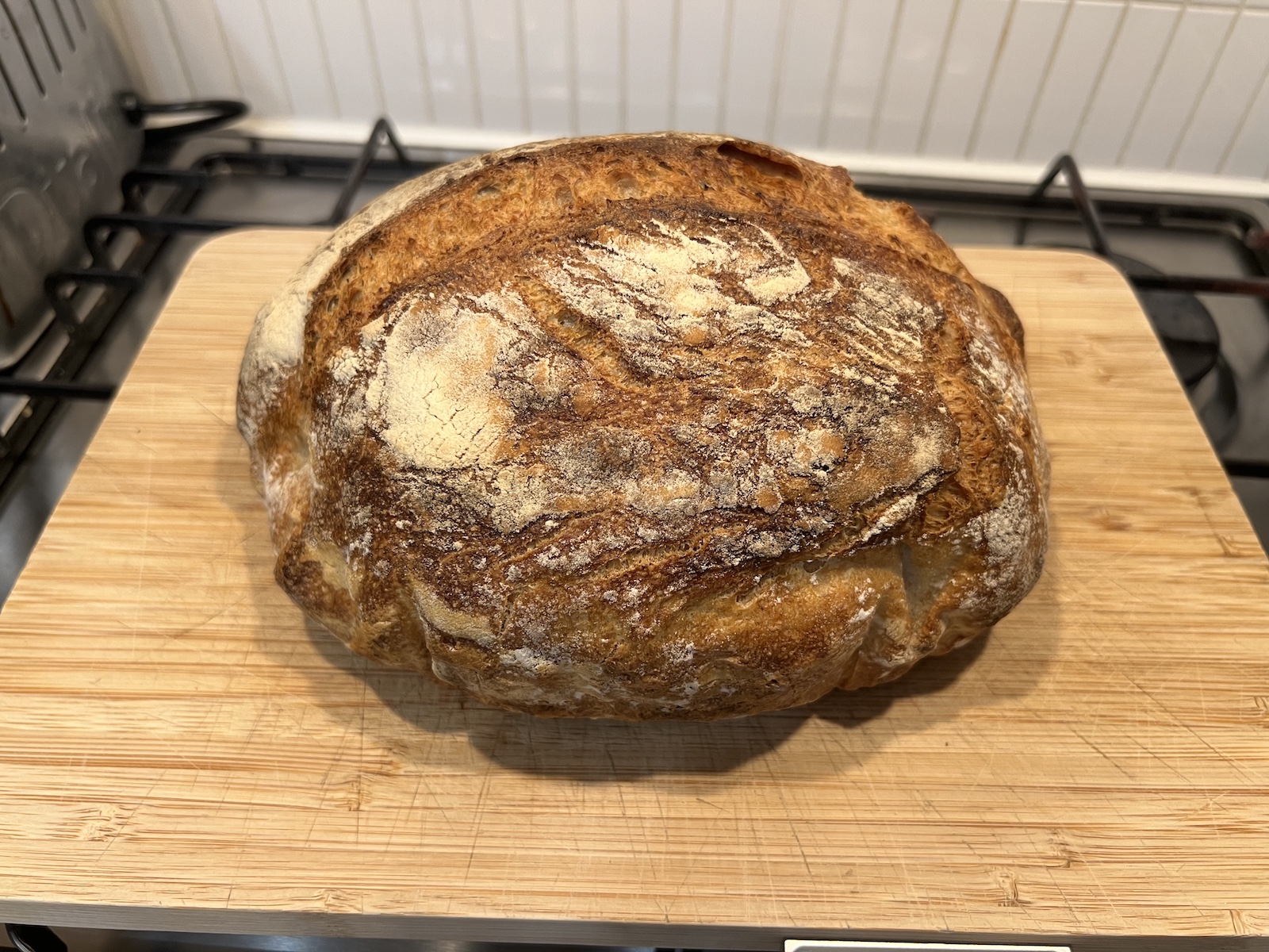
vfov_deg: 53.1
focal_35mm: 26
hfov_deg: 67.3
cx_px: 634
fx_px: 953
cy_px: 476
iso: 80
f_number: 1.5
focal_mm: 5.7
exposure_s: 1/50
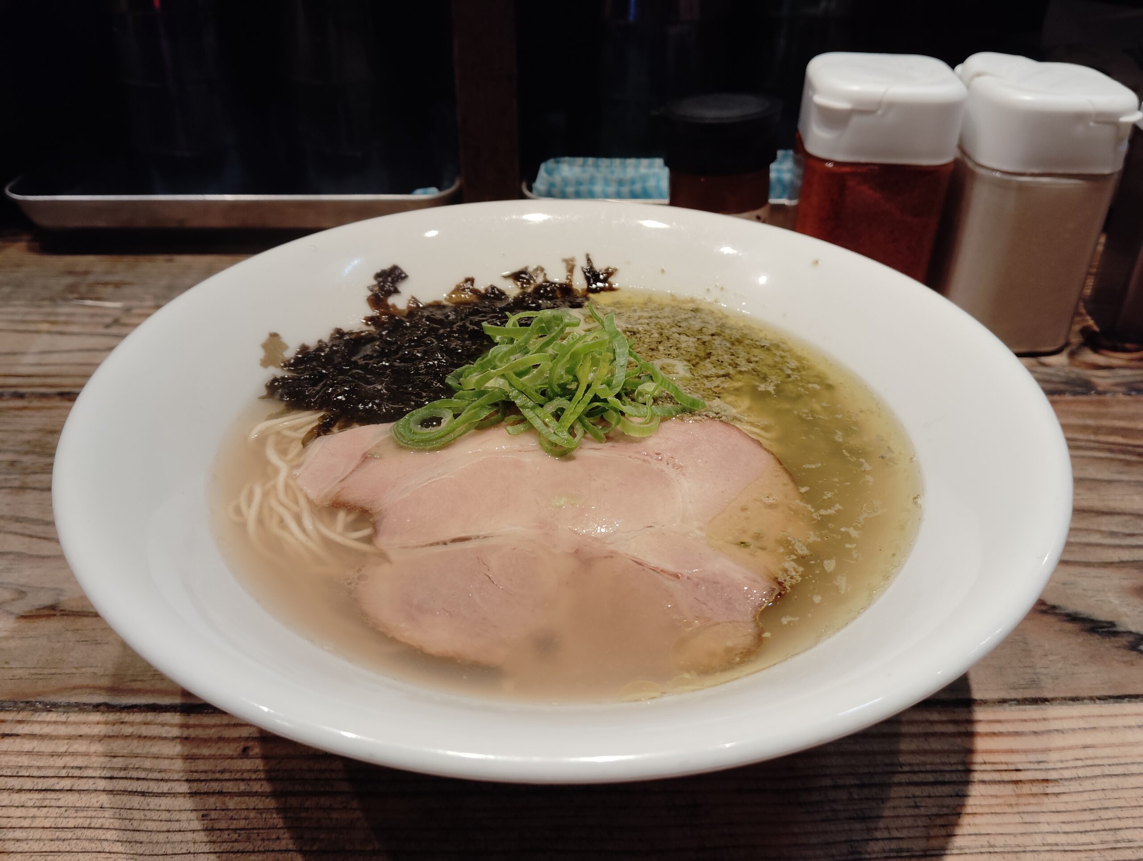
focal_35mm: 28
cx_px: 572
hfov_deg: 63.4
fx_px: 926
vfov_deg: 49.9
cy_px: 430
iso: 475
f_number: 1.8
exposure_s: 1/100
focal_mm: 4.22
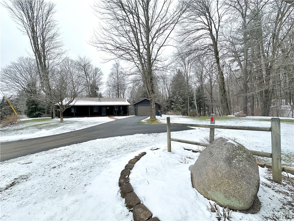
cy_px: 110
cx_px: 147
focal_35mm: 14
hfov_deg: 102.1
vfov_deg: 85.7
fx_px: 119
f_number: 2.2
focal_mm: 2.22
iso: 40
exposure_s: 1/518
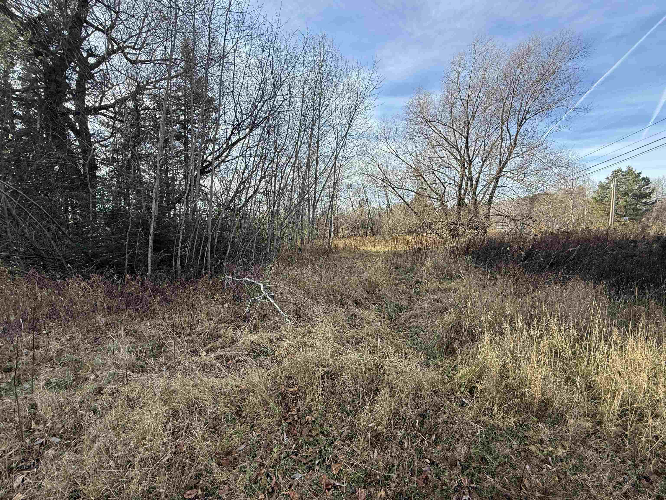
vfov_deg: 85.7
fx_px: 269
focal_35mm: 14
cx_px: 333
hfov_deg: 102.1
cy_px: 250
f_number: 2.2
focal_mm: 2.22
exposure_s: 1/482
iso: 50
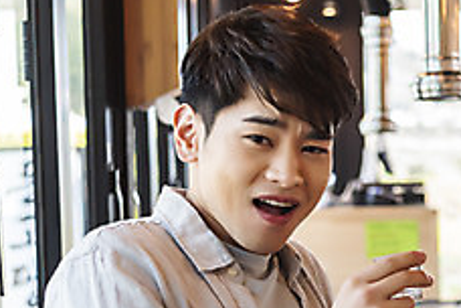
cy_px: 300
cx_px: 496
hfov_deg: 18.8
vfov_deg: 12.9
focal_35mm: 105
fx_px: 1344
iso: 800
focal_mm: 40
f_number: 2.8
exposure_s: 1/800
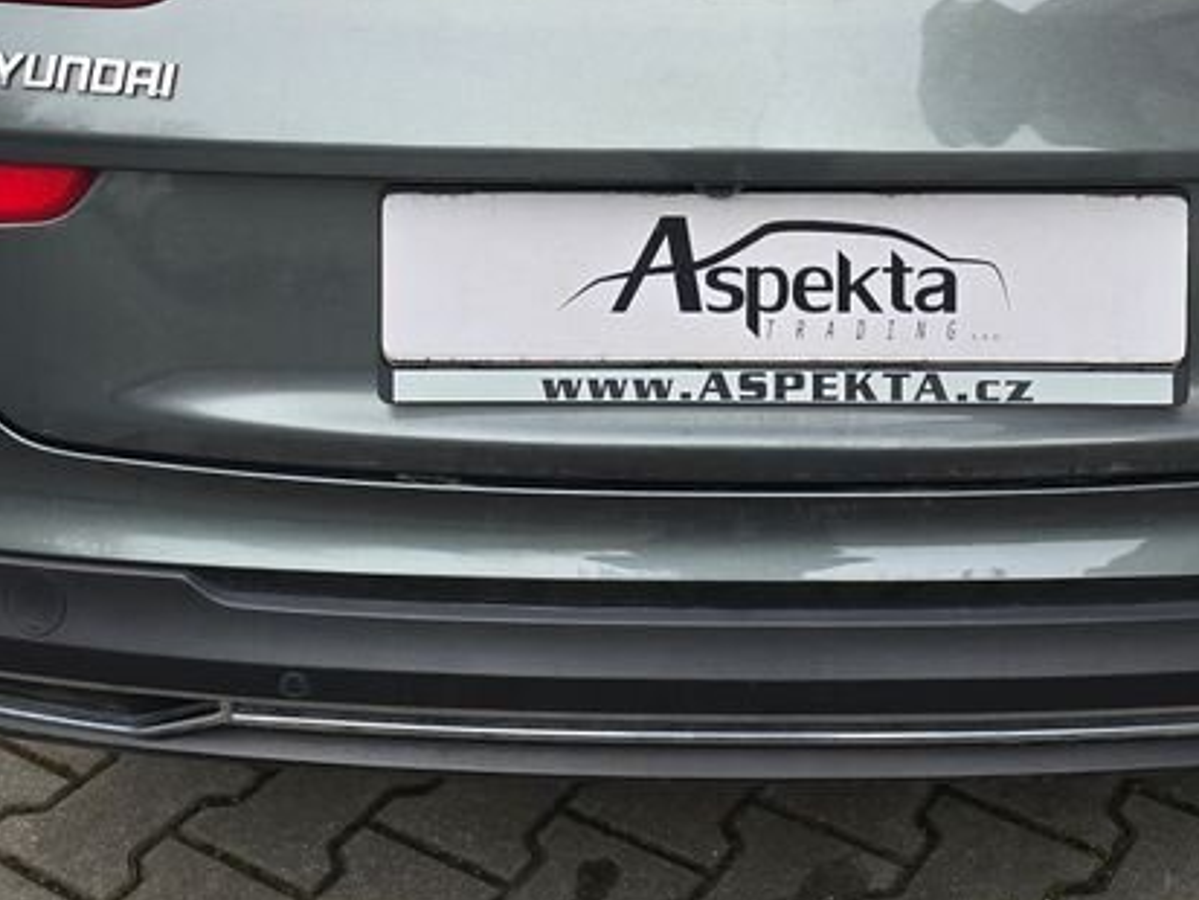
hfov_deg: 33.7
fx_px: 1975
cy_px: -61
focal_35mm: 57
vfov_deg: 24.2
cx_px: 694
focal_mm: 6.3
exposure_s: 1/200
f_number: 1.7
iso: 12
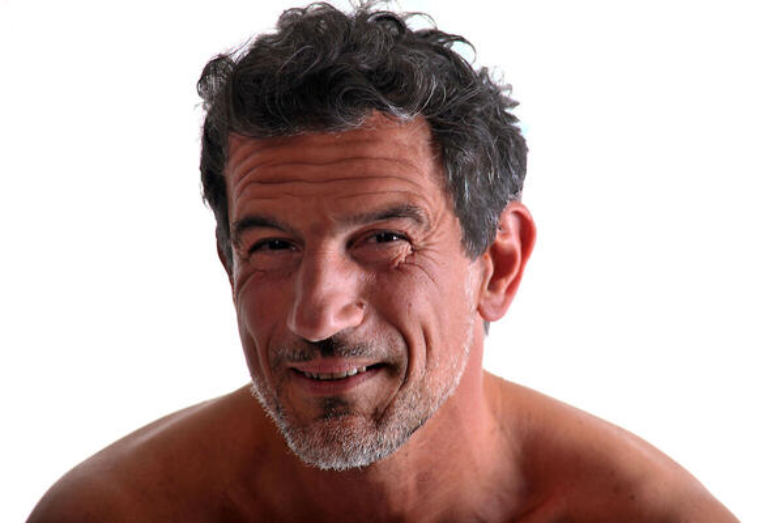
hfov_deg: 11.4
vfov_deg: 7.6
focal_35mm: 180
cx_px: 392
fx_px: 3920
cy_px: 262
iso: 100
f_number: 8
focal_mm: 180
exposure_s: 1/250
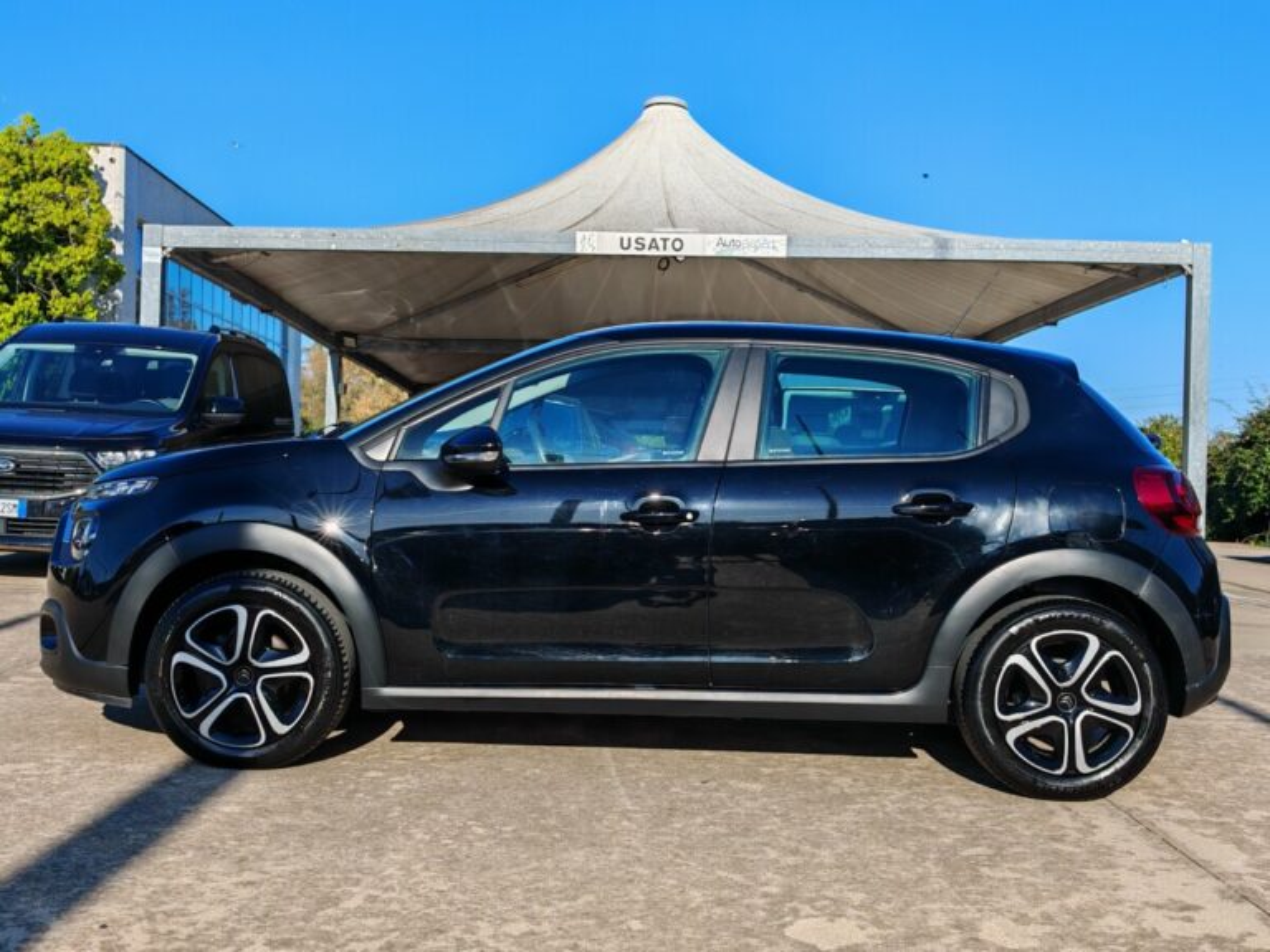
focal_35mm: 41
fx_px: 1504
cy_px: 476
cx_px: 635
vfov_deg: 35.1
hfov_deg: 45.8
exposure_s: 1/1400
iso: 50
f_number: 2
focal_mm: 6.83
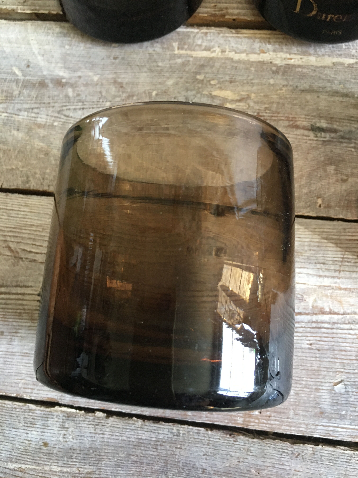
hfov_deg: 48.2
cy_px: 239
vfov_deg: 61.7
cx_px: 179
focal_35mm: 29
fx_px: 400
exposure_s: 1/33
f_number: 2.2
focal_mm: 4.15
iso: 200
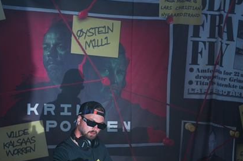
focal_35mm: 52
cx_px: 105
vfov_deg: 25.5
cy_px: 130
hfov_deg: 38.1
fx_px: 351
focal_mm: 30
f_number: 4
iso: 500
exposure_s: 1/250
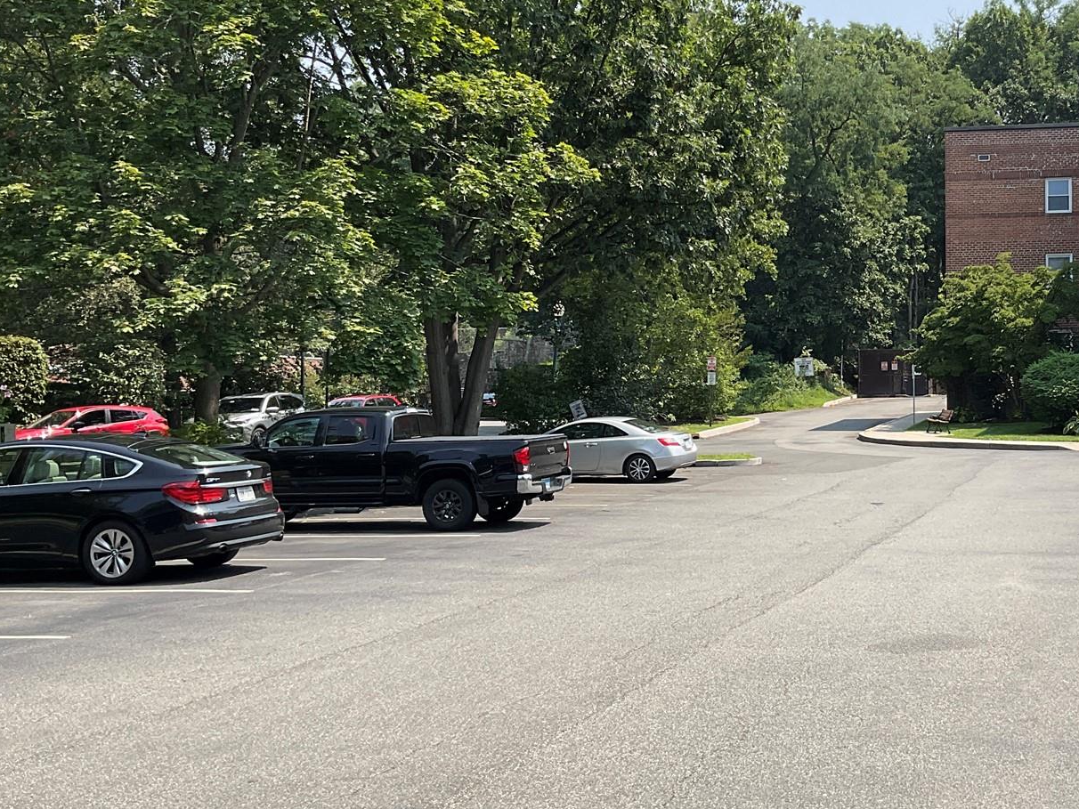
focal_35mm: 49
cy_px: 384
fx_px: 1527
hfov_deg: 37.6
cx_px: 849
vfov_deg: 29.7
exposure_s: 1/1250
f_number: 1.8
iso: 16
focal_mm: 3
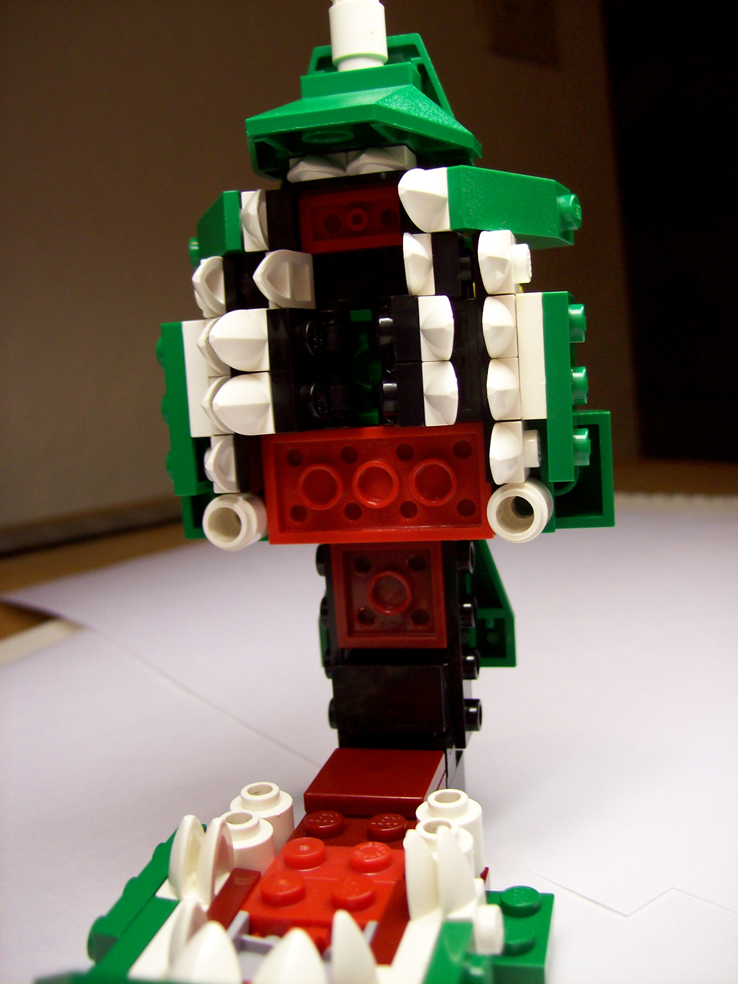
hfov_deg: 39.6
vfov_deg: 51.4
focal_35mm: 36
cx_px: 369
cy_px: 492
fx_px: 1024
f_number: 2.7
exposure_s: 1/55.5
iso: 80
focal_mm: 6
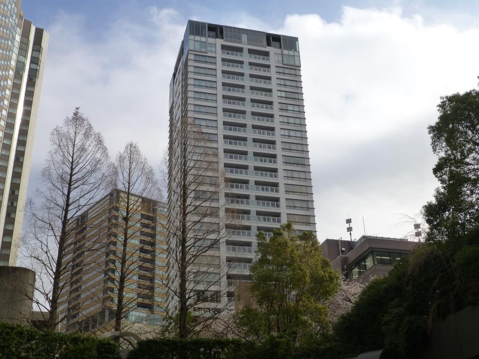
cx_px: 240
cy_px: 180
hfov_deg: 42.9
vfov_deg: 32.9
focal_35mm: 44
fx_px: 609
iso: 160
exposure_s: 1/1300
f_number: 4.1
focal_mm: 7.9
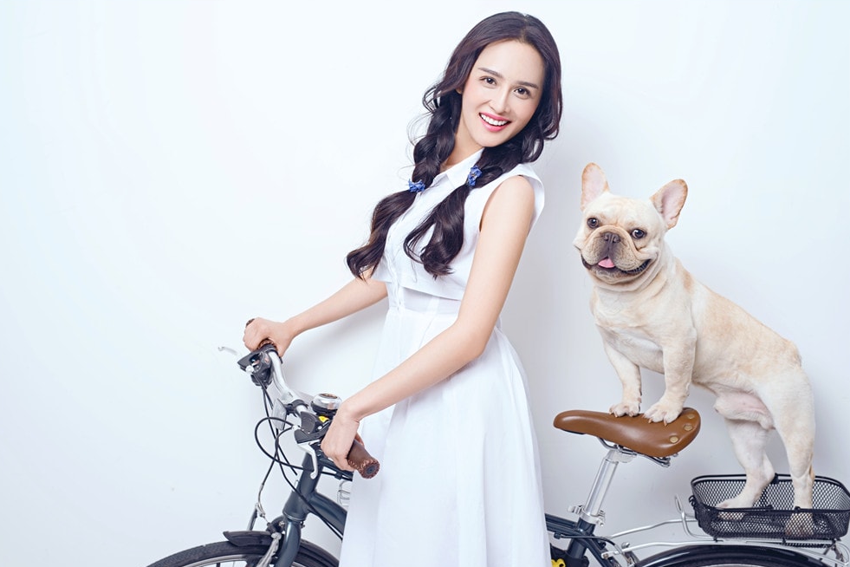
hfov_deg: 38.9
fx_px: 1204
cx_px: 423
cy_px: 283
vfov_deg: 26.5
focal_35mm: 51
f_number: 7.1
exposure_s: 1/160
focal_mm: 50
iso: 200
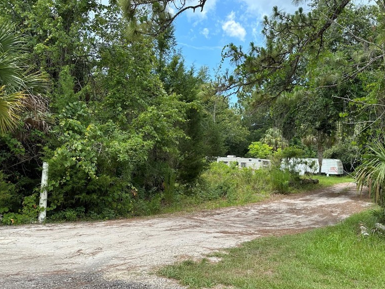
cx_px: 219
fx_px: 356
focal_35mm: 32
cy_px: 147
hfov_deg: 56.6
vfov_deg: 44.2
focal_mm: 6.86
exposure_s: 1/1412
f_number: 1.78
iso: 80
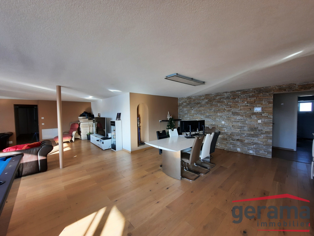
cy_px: 118
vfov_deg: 89.9
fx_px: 118
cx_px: 157
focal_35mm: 13
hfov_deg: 106.2
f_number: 2.2
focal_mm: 1.74
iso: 50
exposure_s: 1/50
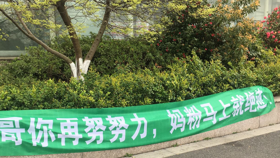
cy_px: 106
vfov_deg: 30.2
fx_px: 290
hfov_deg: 51.5
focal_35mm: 39
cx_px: 123
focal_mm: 4.15
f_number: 2.2
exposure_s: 1/400
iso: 25
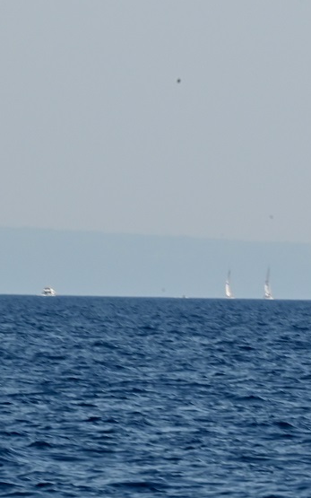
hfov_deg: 1.6
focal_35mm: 826
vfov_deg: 2.5
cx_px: 378
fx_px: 11199
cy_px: 259
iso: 900
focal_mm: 300
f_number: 29
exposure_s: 1/320
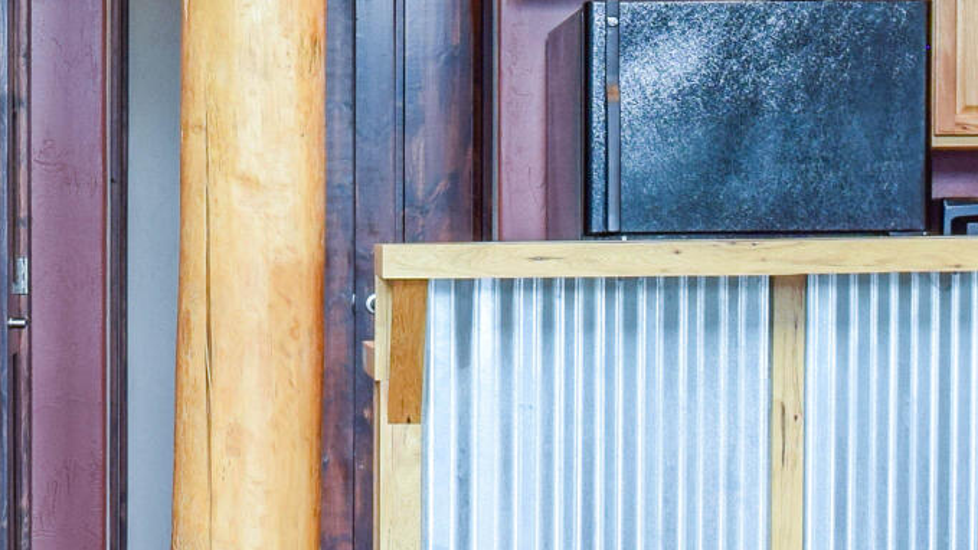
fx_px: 3242
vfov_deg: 9.2
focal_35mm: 125
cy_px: -508
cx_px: 189
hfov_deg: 17.0
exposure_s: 1/5
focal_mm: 18
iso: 200
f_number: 10
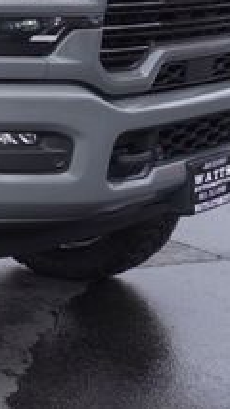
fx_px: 1126
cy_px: 94
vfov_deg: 20.4
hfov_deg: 10.5
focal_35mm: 104
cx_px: -270
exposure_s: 1/160
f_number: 6.3
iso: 100
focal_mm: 22
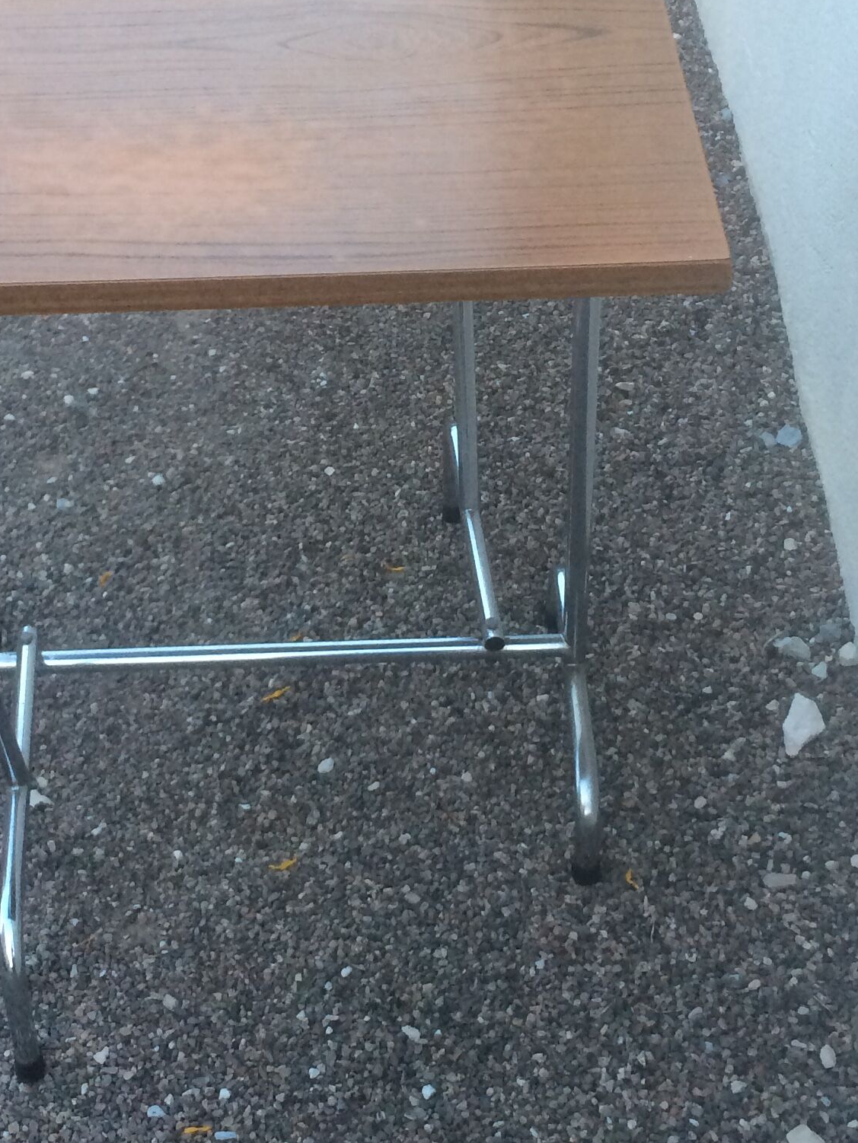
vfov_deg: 30.7
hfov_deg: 23.3
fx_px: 2081
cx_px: 437
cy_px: 478
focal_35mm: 63
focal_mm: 4.15
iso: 64
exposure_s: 1/33
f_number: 2.2
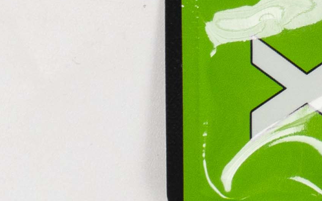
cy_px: -298
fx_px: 3878
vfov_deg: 2.9
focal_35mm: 442
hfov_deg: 4.7
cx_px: 600
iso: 1600
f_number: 10
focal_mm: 61
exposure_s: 1/80
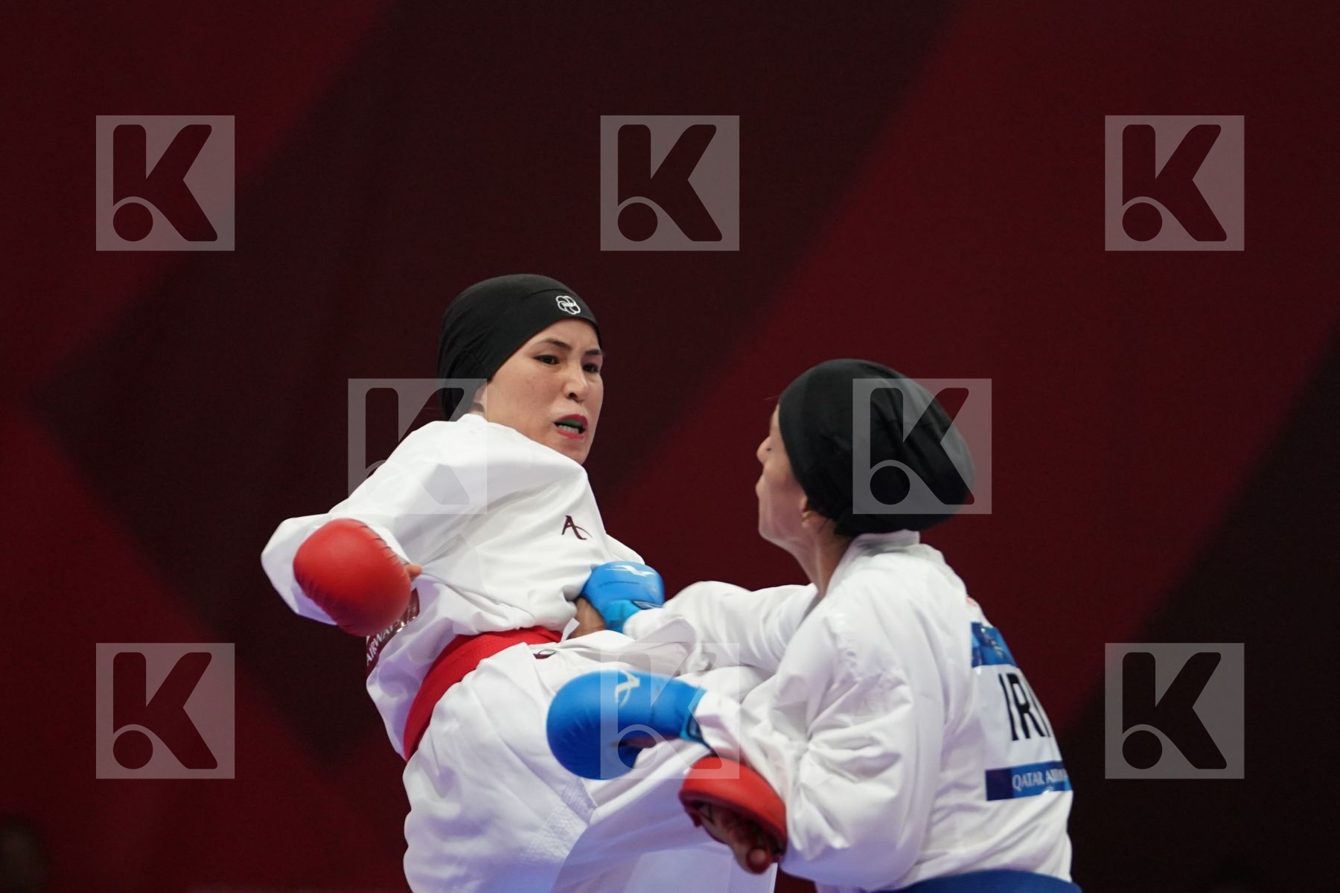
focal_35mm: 382
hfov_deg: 5.4
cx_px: 670
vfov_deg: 3.6
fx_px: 14218
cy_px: 446
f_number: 4
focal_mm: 255
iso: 3200
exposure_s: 1/1000
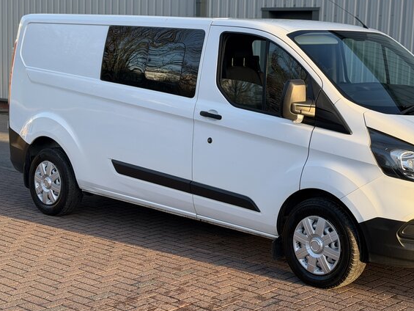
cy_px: 140
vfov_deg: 21.6
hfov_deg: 28.4
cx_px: 266
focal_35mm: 68
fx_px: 813
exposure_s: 1/646
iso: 64
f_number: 1.78
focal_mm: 6.76
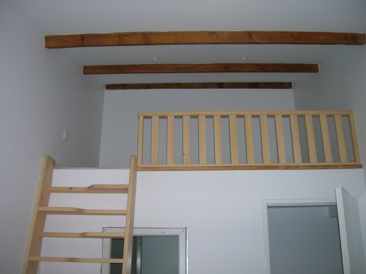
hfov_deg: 54.0
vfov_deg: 41.7
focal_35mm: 34
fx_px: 359
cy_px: 137
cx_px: 183
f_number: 2.9
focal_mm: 5.7
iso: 50
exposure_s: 1/60.1
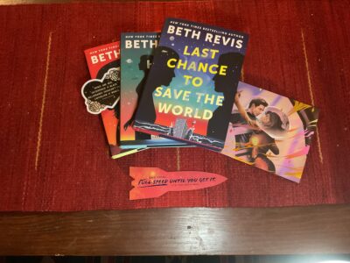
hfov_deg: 61.7
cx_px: 175
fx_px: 293
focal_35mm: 29
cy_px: 132
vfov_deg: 48.2
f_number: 1.8
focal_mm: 3
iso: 500
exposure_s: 1/30
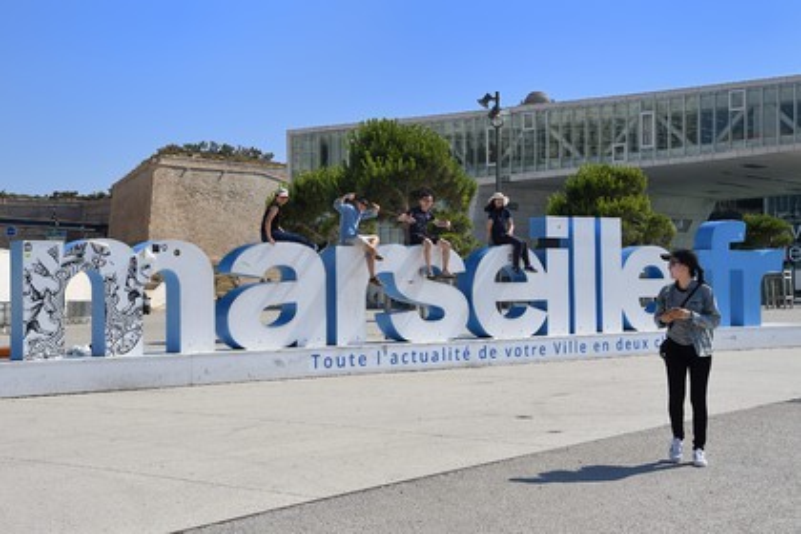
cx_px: 400
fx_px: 1112
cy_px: 267
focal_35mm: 50
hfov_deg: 39.6
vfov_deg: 27.0
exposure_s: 1/400
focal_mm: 50
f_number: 11
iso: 200
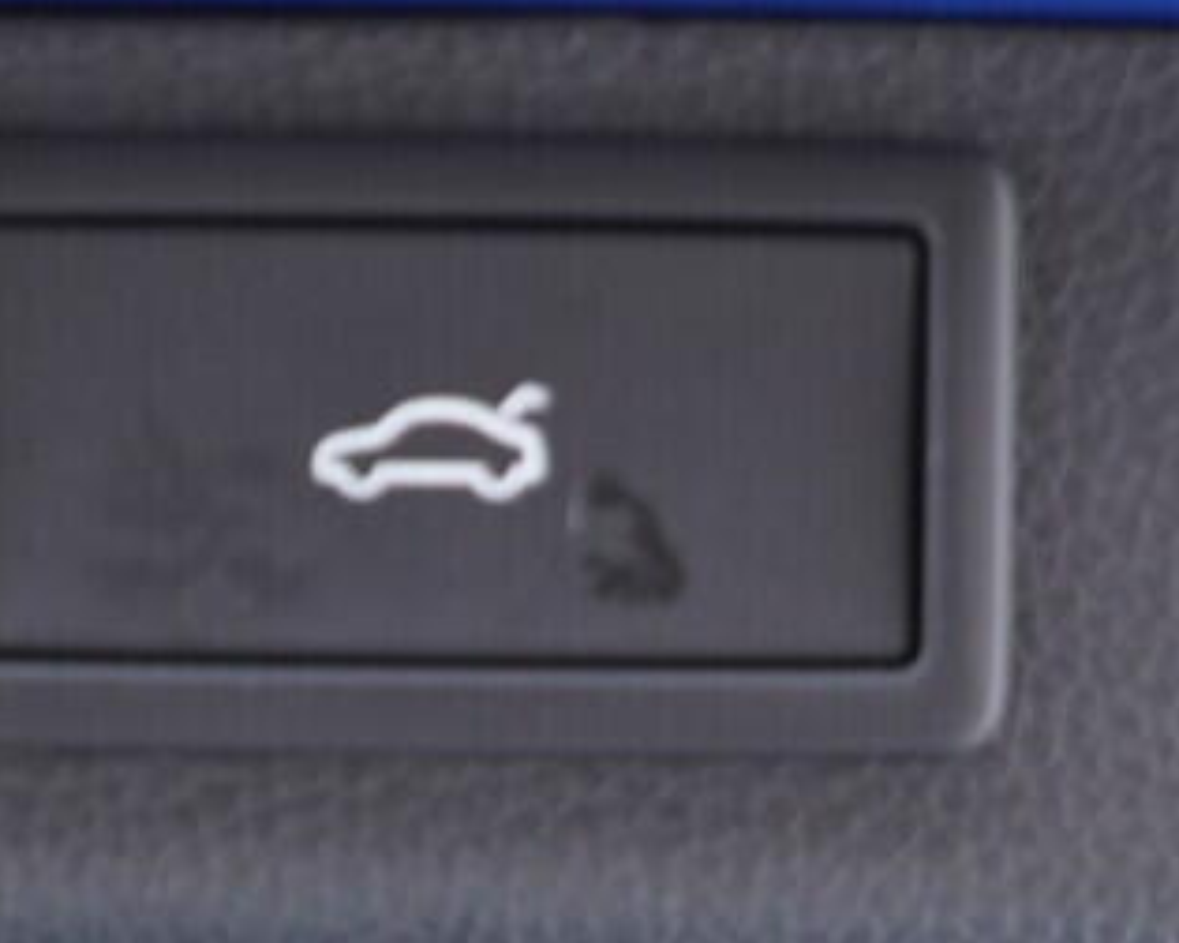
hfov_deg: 17.4
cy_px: 1207
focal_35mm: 110
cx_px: 408
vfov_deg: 13.5
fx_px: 3838
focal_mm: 24
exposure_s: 1/40
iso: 500
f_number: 2.8
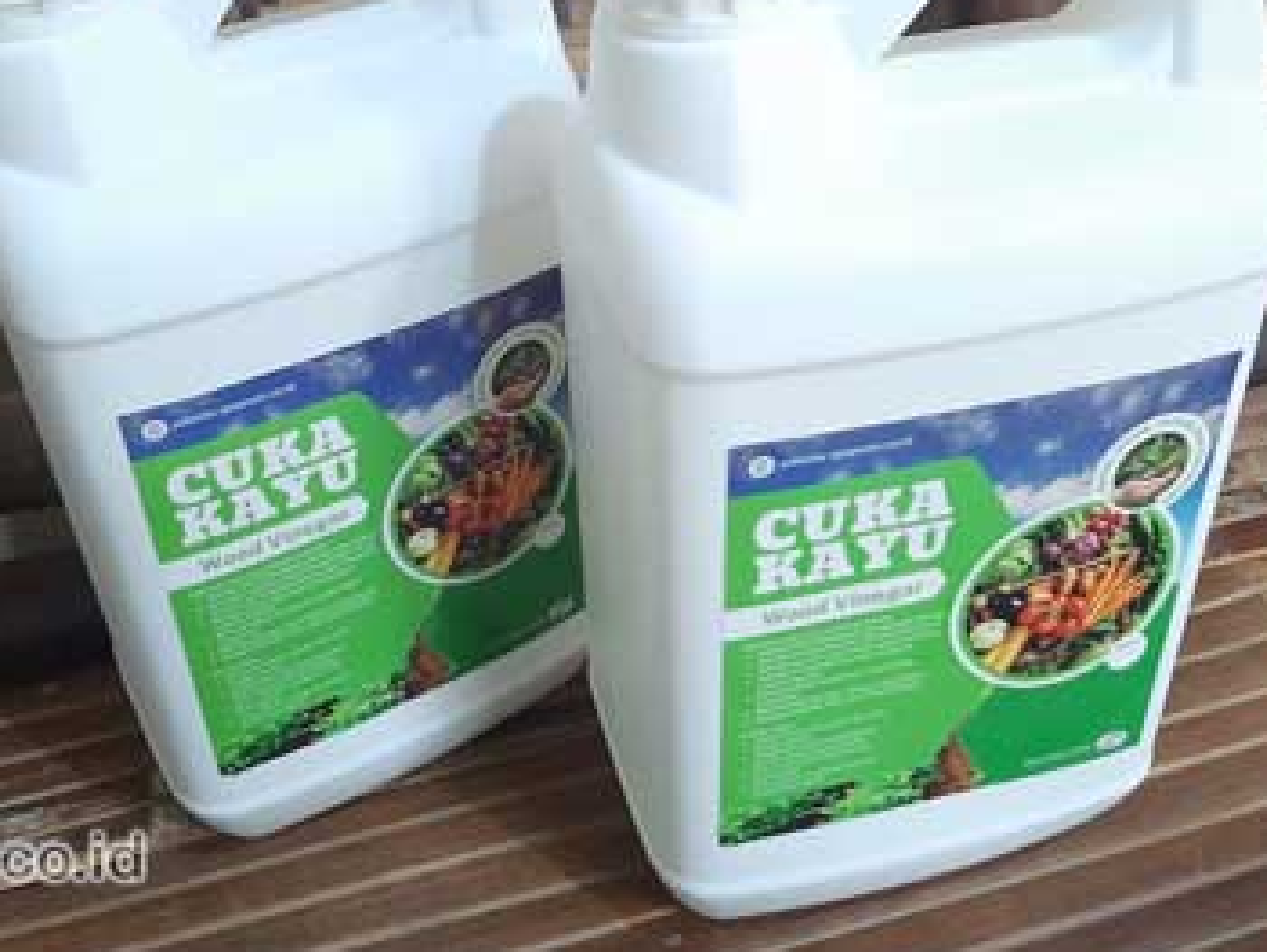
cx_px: 565
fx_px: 1355
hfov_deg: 50.0
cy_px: 319
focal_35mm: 37
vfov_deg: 38.3
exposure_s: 1/20
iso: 640
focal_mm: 3.93
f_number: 1.7
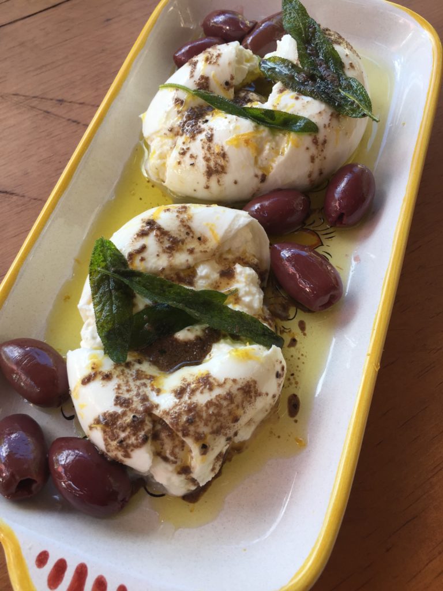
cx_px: 222
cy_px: 296
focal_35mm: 29
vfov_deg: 61.7
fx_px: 495
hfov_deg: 48.2
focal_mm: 4.15
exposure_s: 1/120
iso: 32
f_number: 2.2
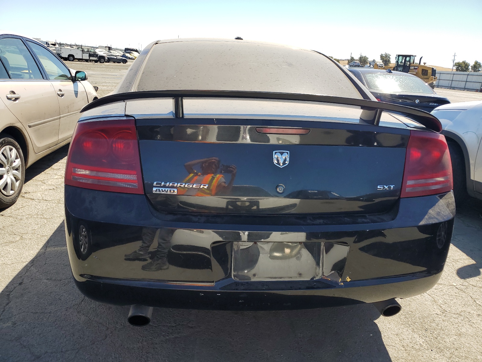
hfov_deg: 67.3
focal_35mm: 26
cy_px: 181
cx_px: 241
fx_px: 362
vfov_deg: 53.1
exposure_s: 1/1667
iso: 50
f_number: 1.5
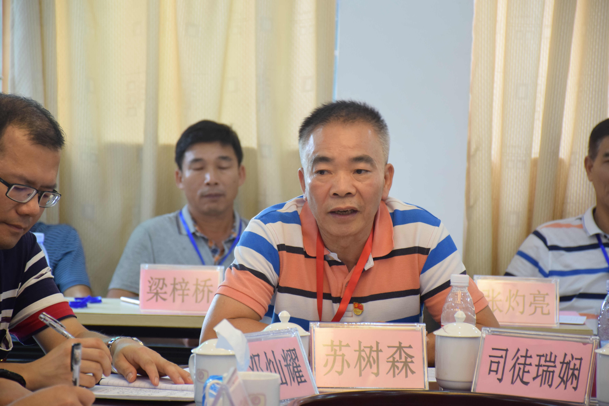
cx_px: 304
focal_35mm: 150
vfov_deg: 9.1
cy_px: 203
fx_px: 2537
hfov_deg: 13.7
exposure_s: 1/40
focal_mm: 100
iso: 800
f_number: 5.6
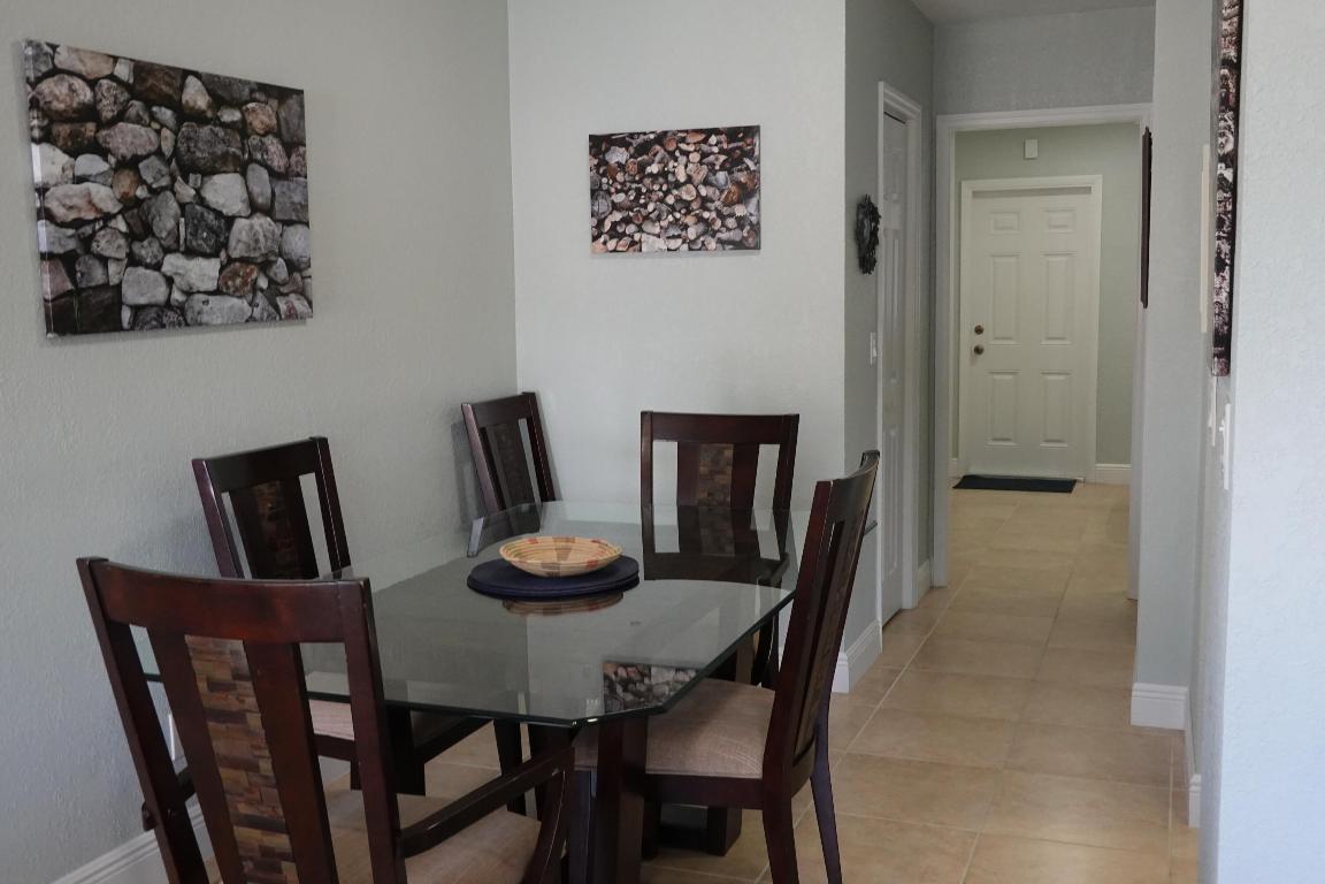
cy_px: 442
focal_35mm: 36
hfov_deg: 53.1
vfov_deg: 36.9
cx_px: 662
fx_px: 1325
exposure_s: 1/40
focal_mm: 13.29
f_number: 6.3
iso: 1000
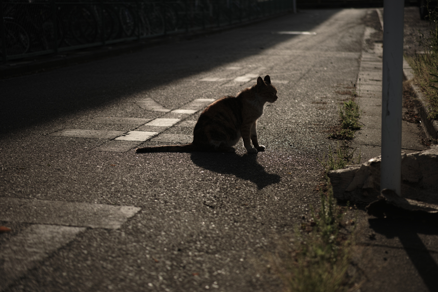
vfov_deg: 18.2
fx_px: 912
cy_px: 146
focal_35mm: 75
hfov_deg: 27.0
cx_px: 219
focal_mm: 50
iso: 100
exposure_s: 1/800
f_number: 2.8
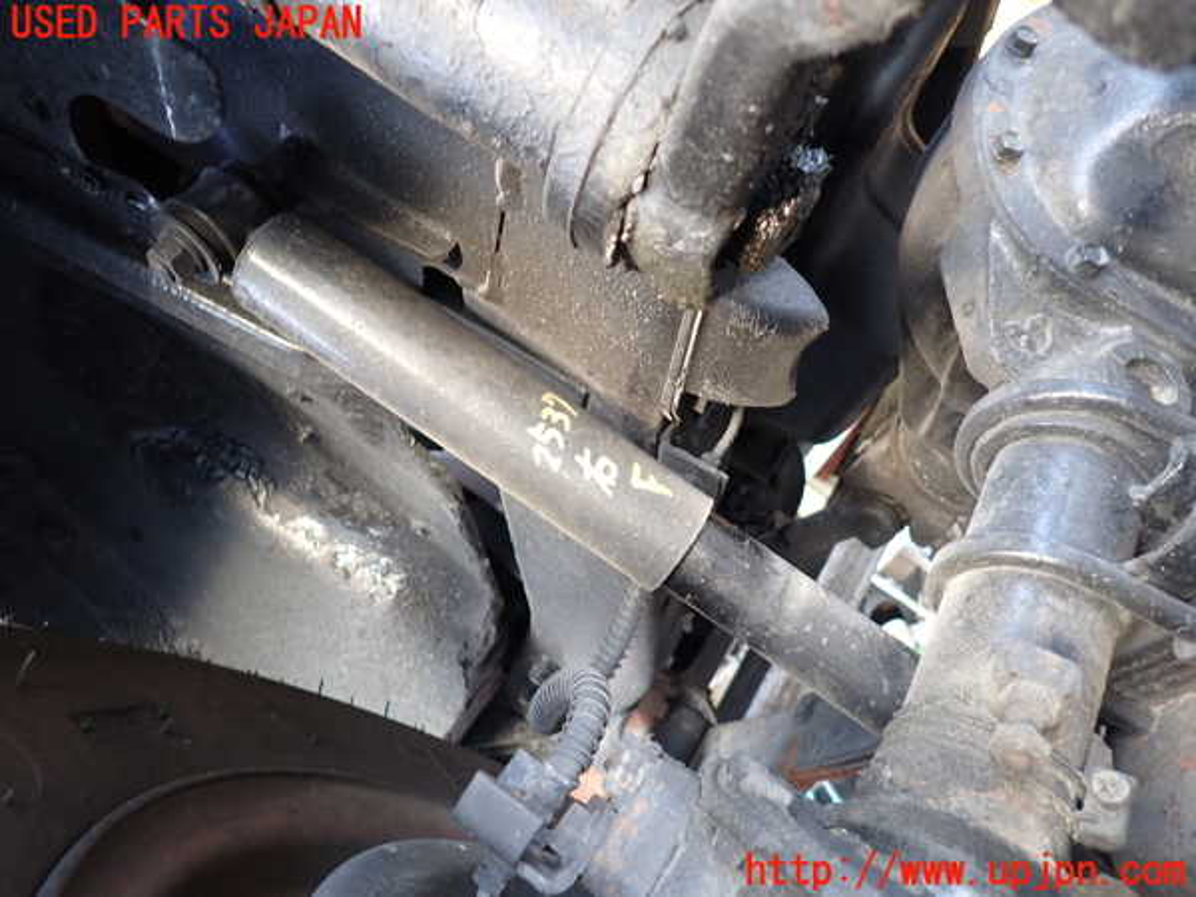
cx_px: 598
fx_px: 864
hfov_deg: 69.4
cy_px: 448
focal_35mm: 25
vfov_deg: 54.9
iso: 200
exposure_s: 1/40
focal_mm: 4.5
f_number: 2
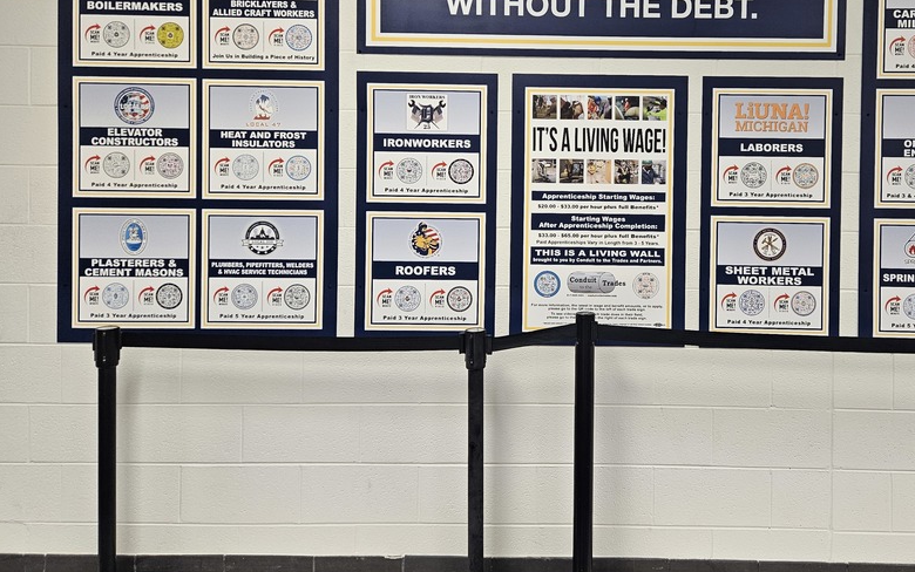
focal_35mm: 32
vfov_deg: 38.9
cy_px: 179
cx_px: 596
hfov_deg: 58.5
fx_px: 798
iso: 320
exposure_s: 1/120
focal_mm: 5.4
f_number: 1.8
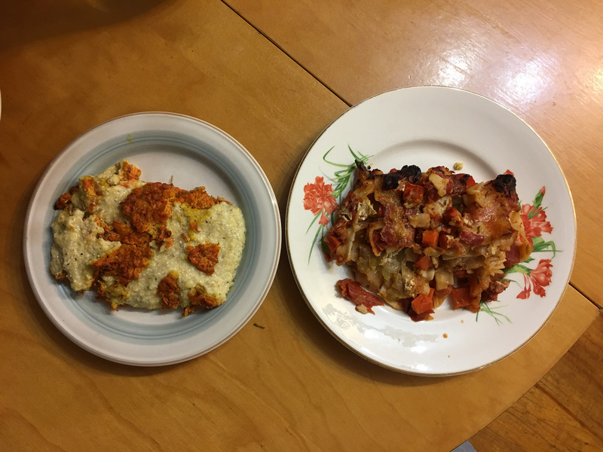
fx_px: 505
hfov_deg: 61.7
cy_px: 226
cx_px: 302
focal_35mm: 29
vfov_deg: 48.2
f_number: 2.2
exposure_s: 1/15
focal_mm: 4.15
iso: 40
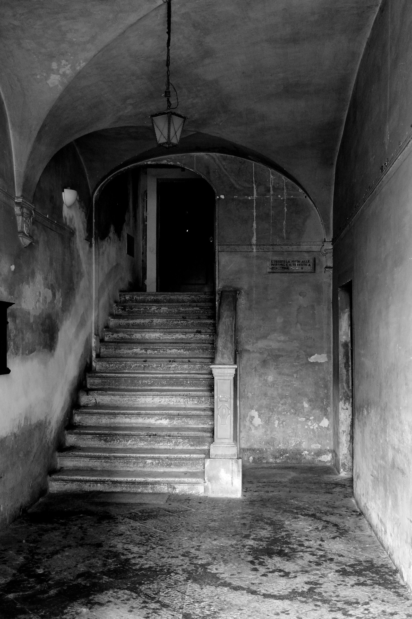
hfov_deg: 31.9
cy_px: 310
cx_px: 206
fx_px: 721
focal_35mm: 42
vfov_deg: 46.4
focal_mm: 28
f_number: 10
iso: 3200
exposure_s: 1/20
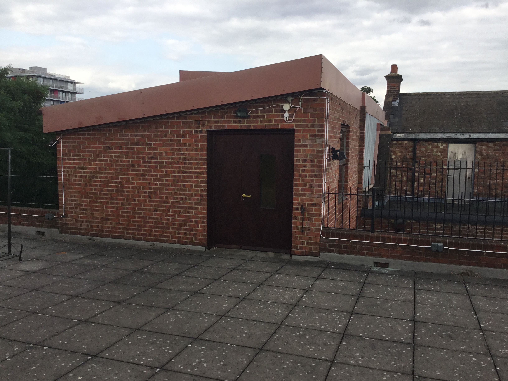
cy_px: 190
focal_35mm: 31
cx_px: 254
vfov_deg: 45.4
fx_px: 455
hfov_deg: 58.4
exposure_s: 1/458
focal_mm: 3.3
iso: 25
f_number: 2.4
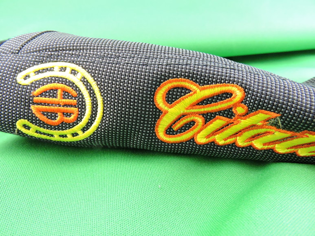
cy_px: 118
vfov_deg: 56.8
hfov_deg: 71.6
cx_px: 158
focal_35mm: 24
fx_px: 218
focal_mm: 4.3
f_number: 3.3
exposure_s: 1/25
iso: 400
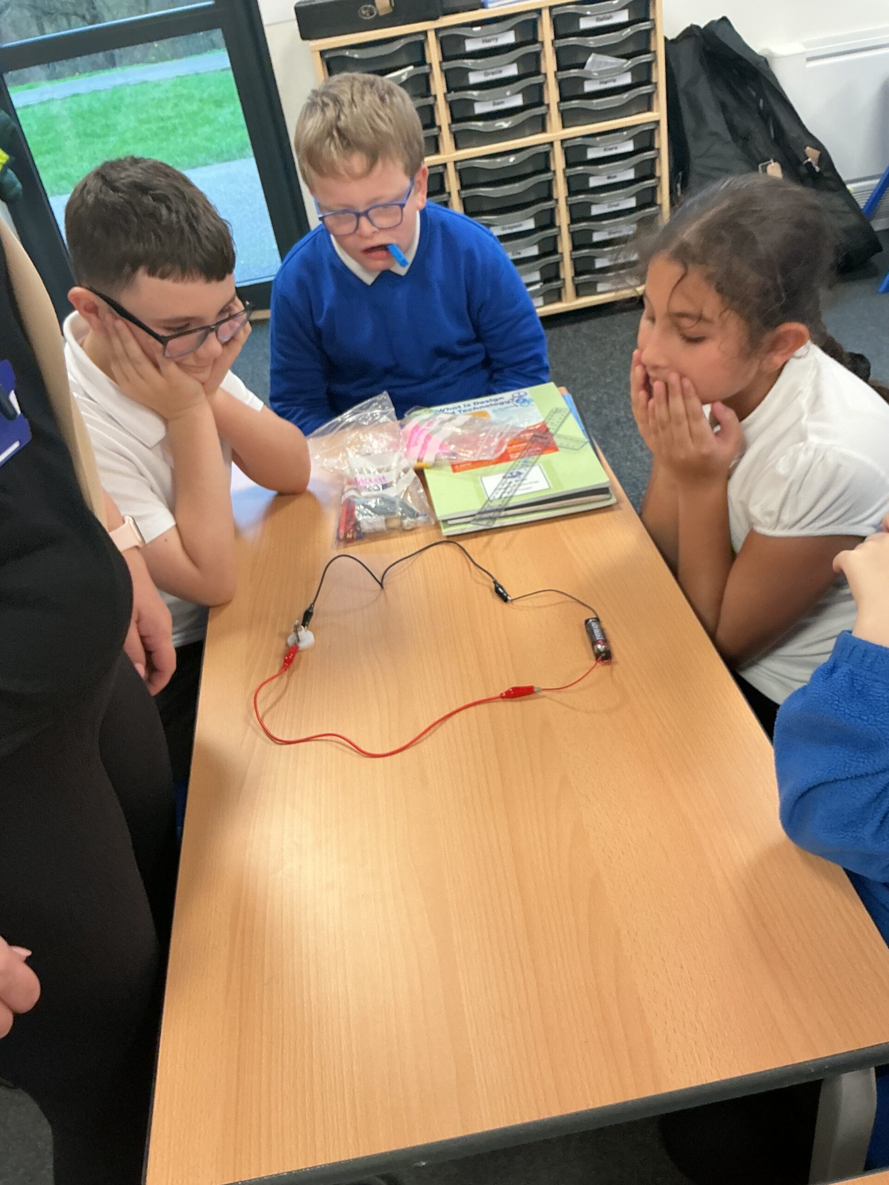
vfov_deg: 61.7
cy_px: 592
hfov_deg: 48.2
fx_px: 993
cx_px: 444
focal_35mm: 29
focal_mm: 3
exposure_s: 1/60
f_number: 1.8
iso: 125
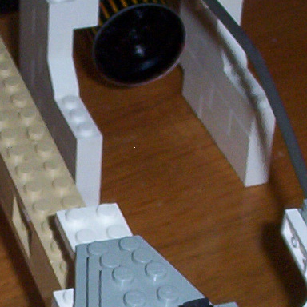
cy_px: 313
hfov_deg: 11.8
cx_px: 45
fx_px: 1475
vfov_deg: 11.7
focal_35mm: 147
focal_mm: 6
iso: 140
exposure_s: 1/30
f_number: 4.5
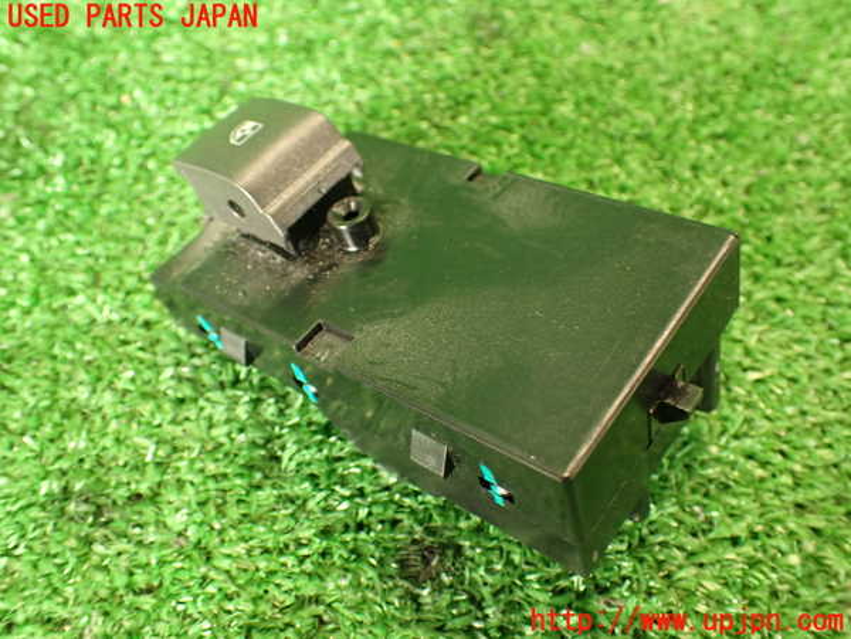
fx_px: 787
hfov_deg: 56.8
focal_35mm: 32
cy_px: 320
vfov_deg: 44.2
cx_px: 426
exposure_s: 1/30
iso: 500
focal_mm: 5.79
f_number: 2.4
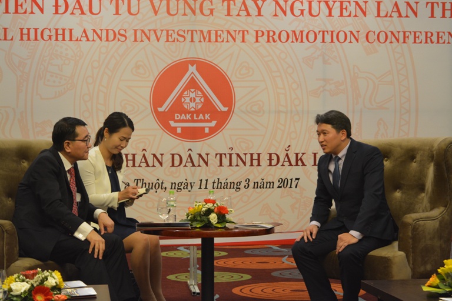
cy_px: 150
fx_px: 1036
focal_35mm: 82
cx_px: 226
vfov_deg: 16.6
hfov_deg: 24.6
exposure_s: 1/25
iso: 1600
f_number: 5.6
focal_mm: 55
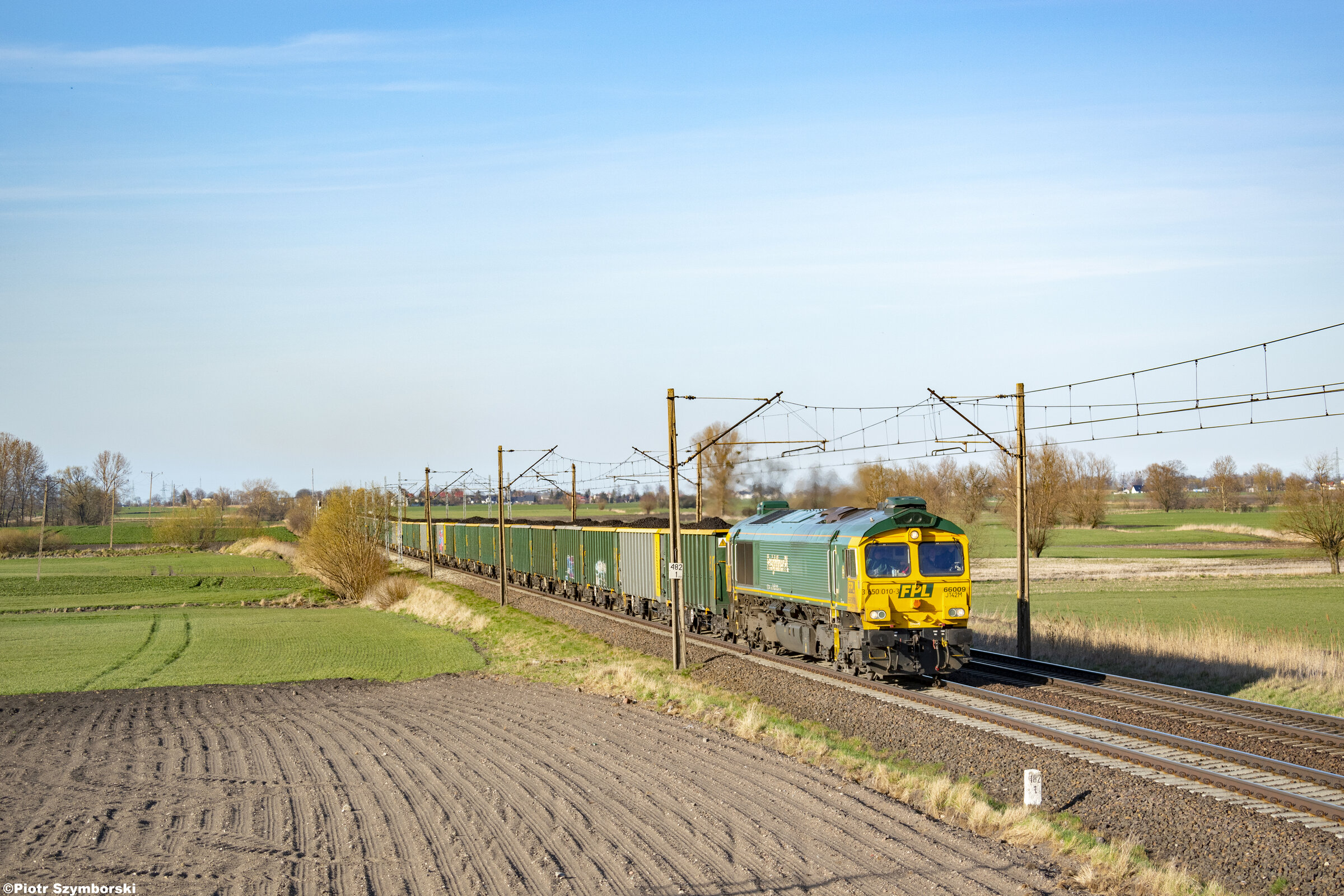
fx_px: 3080
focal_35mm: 82
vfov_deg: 16.6
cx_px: 672
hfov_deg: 24.6
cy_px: 448
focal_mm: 55
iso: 220
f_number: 5.6
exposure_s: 1/500
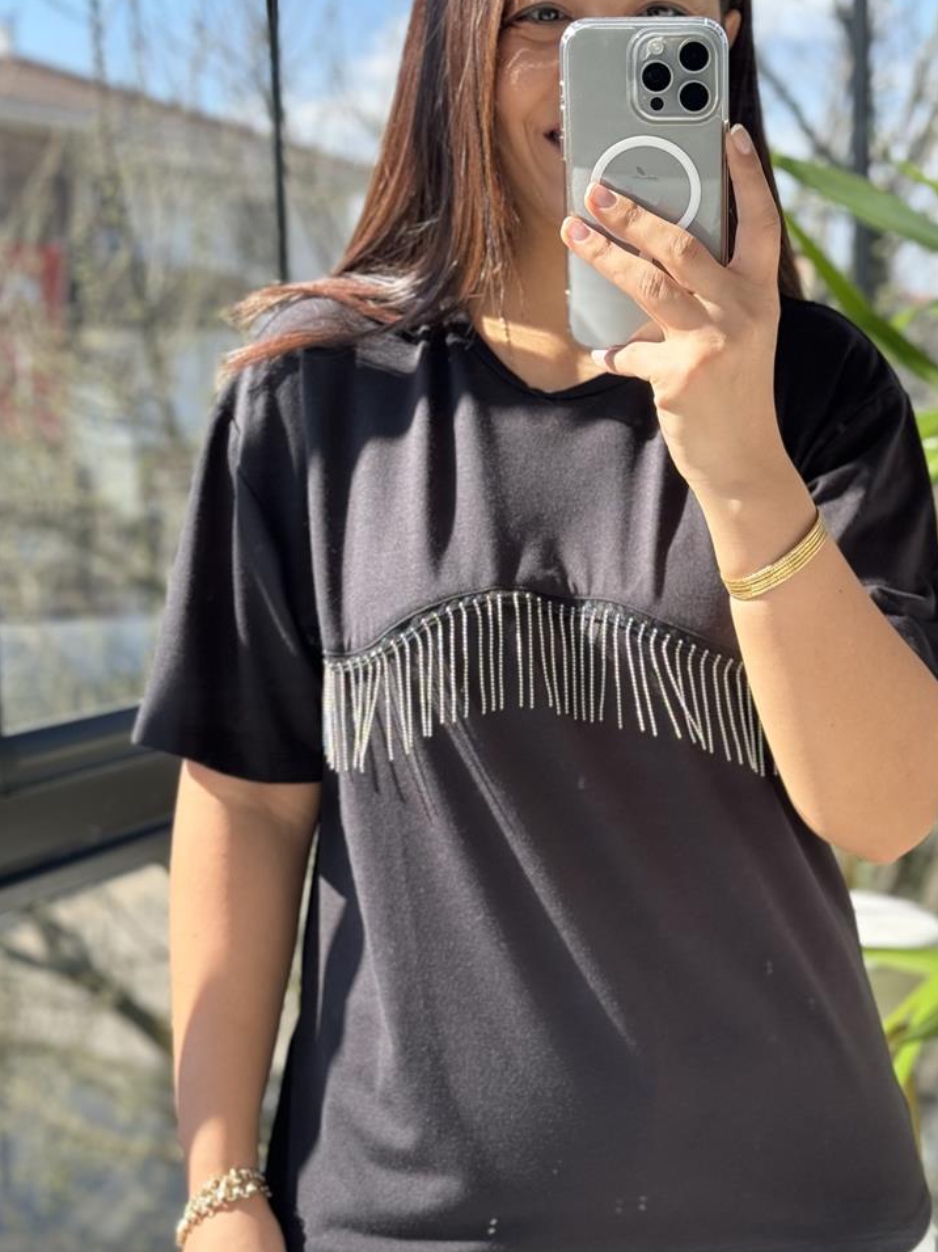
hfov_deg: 21.8
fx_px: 2421
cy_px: 608
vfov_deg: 29.0
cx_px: 631
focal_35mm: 67
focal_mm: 6.86
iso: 64
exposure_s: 1/385
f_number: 1.78
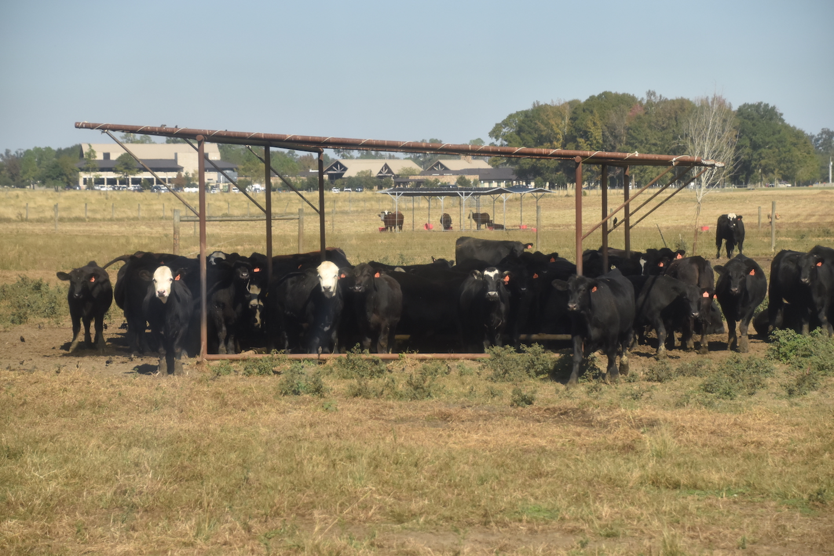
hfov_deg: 16.1
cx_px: 417
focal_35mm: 128
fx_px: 2954
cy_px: 278
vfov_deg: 10.8
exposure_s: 1/500
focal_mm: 85
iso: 450
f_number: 5.3
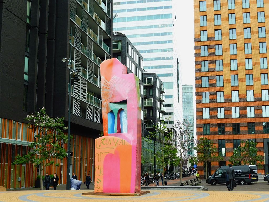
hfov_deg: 33.2
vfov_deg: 25.2
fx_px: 451
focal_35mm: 58
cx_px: 134
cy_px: 101
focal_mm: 10.3
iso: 160
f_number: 4.7
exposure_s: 1/60
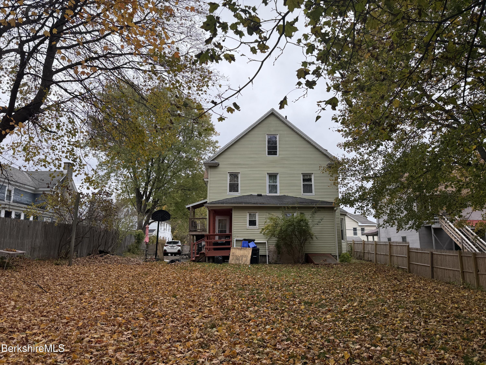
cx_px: 243
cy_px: 182
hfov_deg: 71.6
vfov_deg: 56.8
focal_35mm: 24
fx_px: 337
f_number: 1.78
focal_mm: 6.76
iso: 100
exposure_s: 1/1361
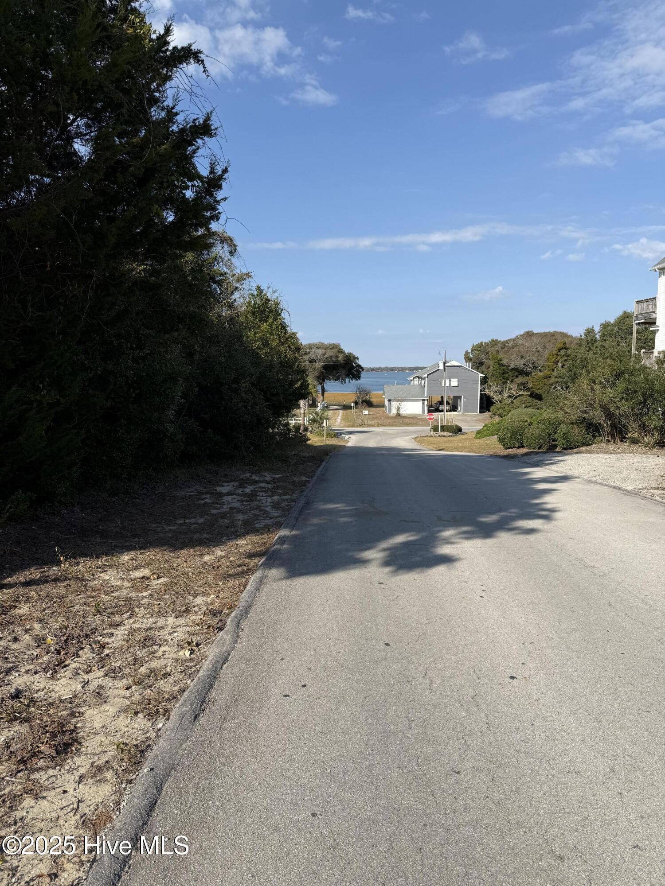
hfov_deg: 56.8
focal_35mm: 24
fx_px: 615
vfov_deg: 71.6
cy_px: 443
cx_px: 332
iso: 80
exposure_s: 1/4975
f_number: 1.78
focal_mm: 6.76
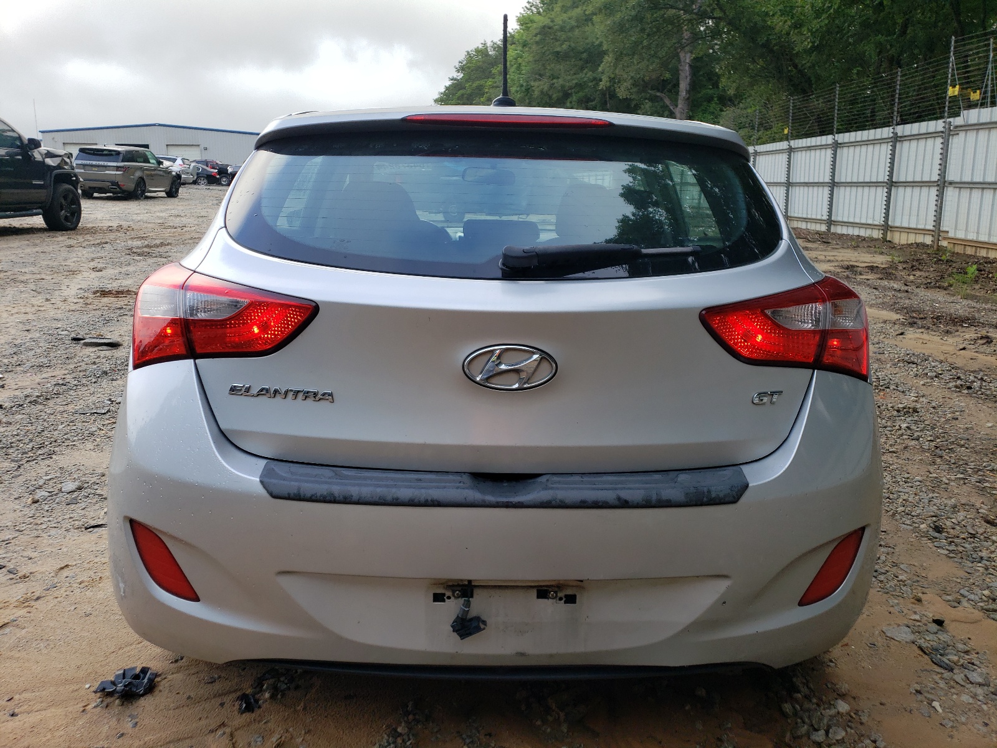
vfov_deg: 53.1
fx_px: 749
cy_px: 374
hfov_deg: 67.3
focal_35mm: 26
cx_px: 498
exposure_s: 1/625
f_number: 1.5
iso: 50
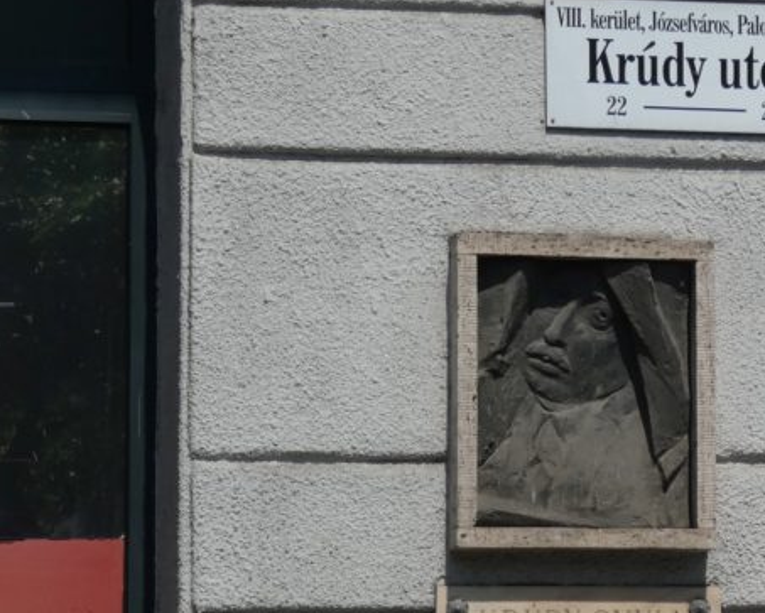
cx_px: 743
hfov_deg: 9.4
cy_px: 329
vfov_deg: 7.6
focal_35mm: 205
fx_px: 4644
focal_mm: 16.6
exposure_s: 1/1300
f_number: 4.7
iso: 80
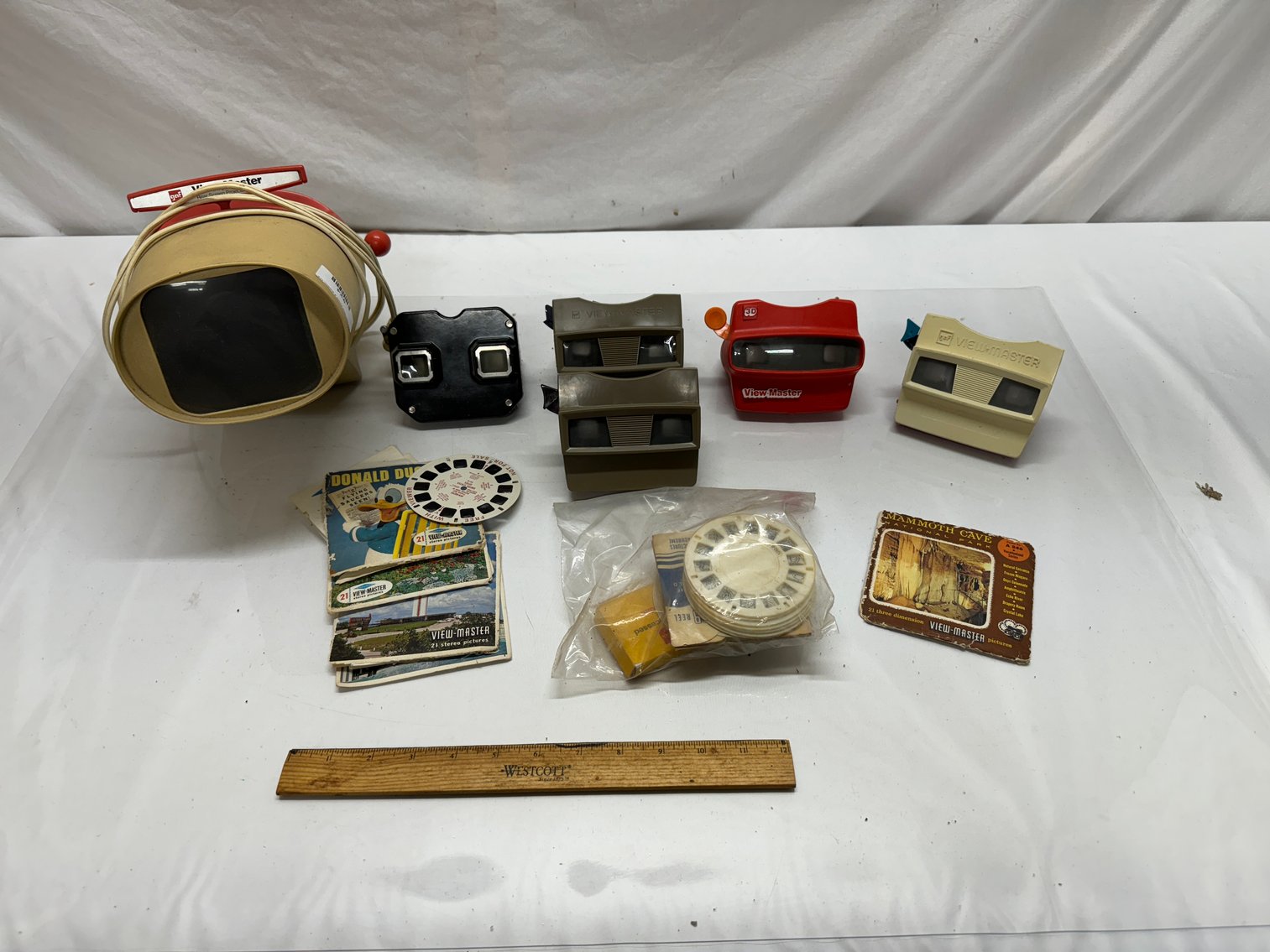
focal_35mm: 24
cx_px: 635
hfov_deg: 71.6
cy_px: 476
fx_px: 881
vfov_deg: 56.8
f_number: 1.78
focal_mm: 6.76
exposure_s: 1/147
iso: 64
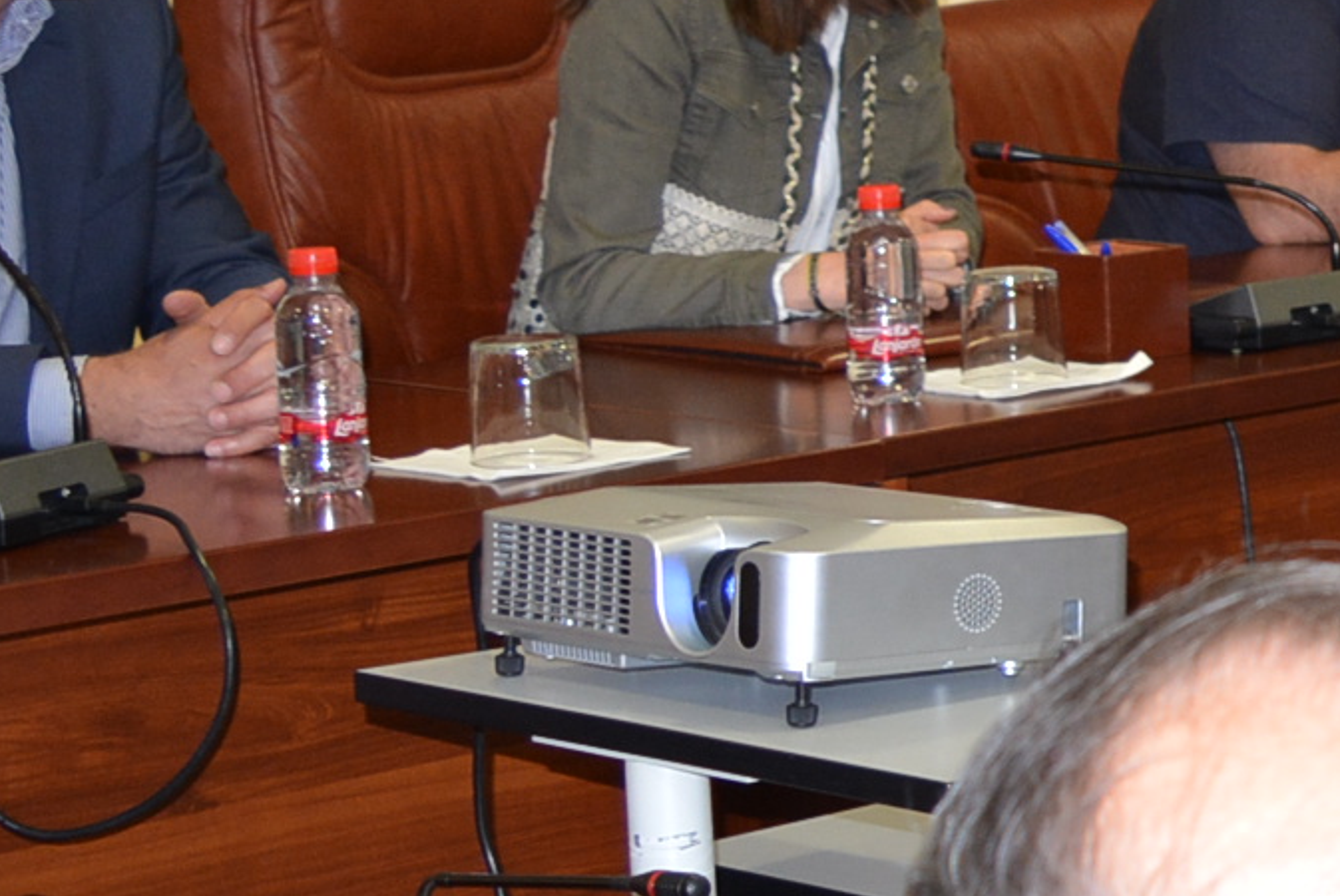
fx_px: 4470
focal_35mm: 120
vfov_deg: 11.4
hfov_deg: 14.4
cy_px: 211
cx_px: 2610
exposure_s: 1/60
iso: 400
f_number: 4
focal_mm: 18
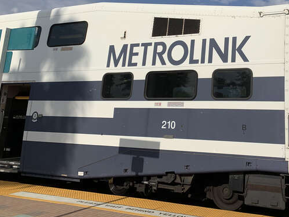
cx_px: 232
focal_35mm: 42
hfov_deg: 42.7
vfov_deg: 33.4
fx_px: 351
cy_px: 46
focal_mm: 4.25
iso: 25
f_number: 1.8
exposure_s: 1/6061
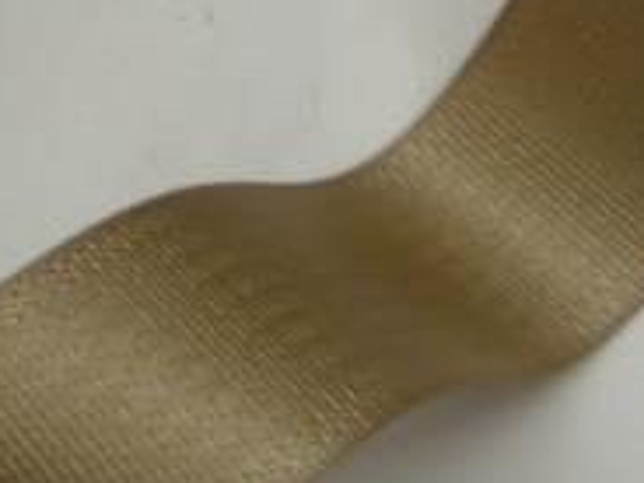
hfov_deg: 12.7
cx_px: 242
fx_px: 2902
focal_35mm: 156
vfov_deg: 9.0
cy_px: -483
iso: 100
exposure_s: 1/30
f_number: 3.3
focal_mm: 4.7
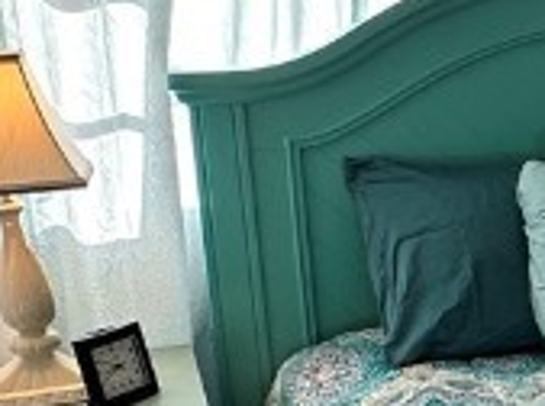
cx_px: 916
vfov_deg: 17.2
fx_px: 1335
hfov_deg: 18.9
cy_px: 280
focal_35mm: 85
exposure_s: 1/99
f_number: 2.2
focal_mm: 2.22
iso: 80
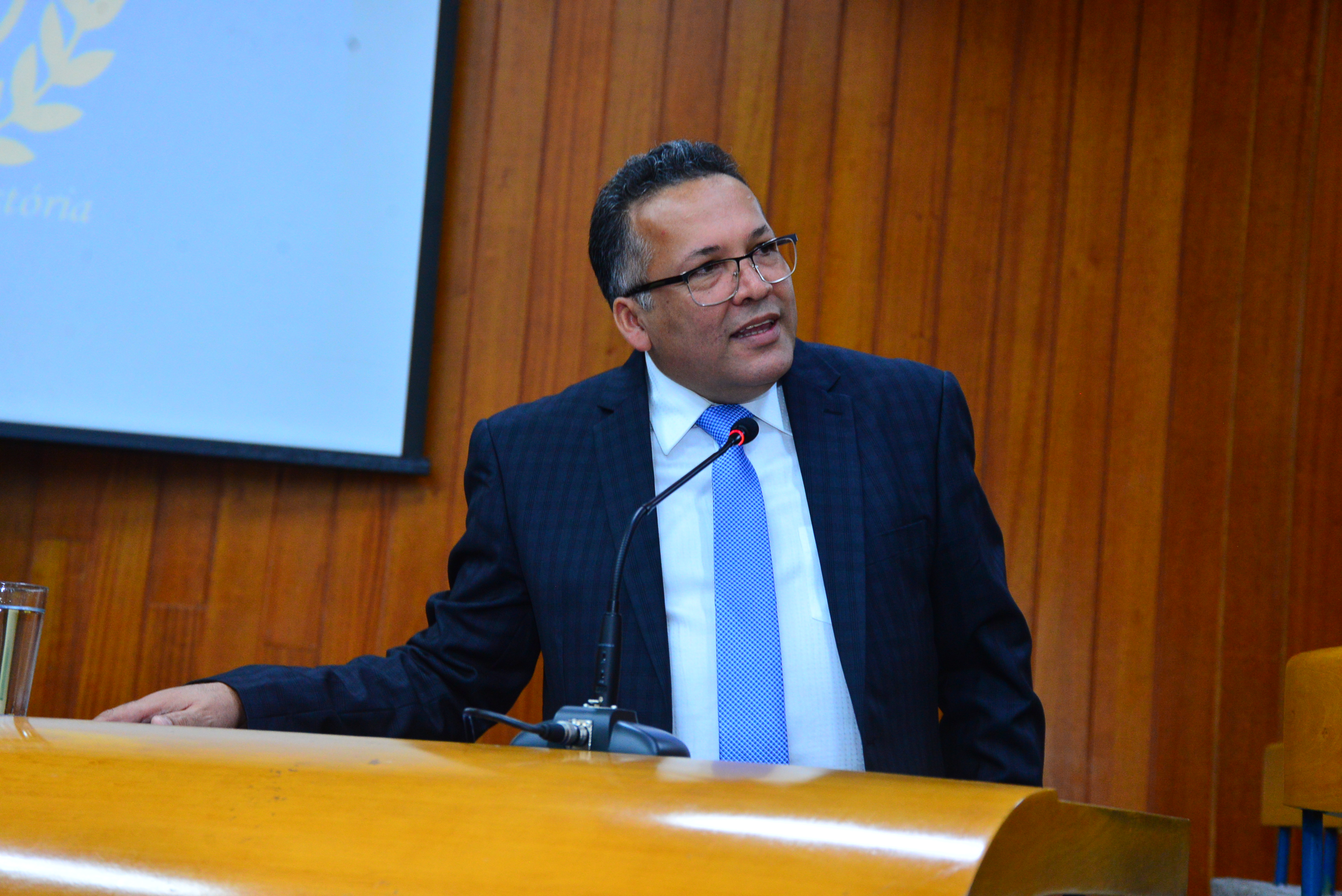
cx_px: 671
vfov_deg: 16.7
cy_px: 448
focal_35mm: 82
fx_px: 3058
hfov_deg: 24.8
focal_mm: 82
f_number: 5.3
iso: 2500
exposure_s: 1/60
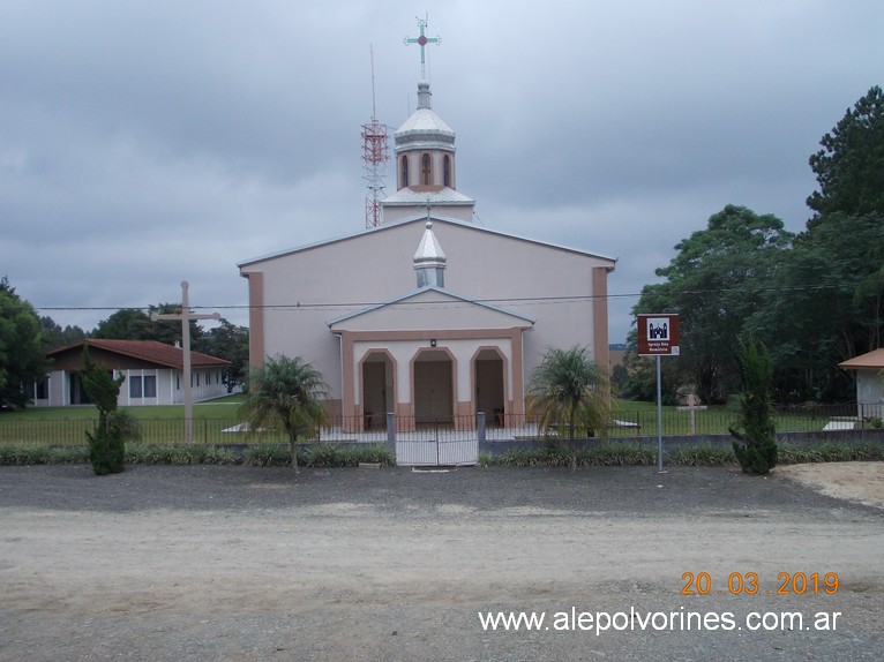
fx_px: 970
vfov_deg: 37.7
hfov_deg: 49.0
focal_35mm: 38
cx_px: 442
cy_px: 331
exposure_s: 1/400
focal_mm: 5.3
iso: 80
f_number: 6.2
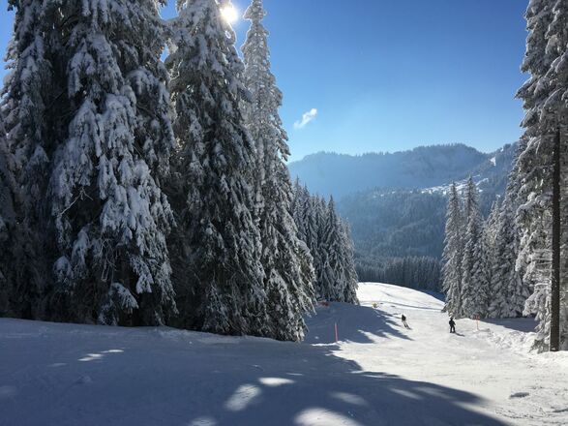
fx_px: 476
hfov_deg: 61.7
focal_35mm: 29
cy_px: 213
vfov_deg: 48.2
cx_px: 284
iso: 25
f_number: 2.2
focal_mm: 4.15
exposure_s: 1/4049
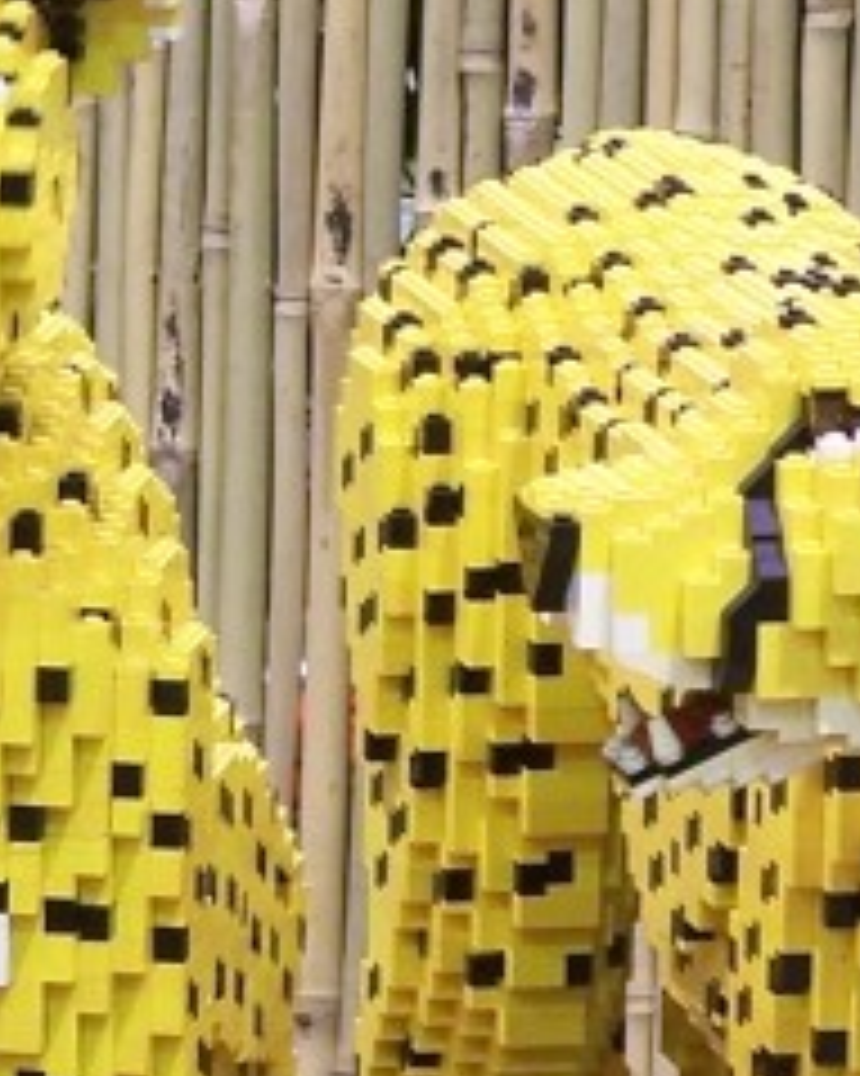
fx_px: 17064
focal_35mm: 536
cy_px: 909
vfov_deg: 3.6
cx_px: 140
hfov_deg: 2.9
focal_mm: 21.2
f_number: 3.2
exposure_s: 1/3
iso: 80
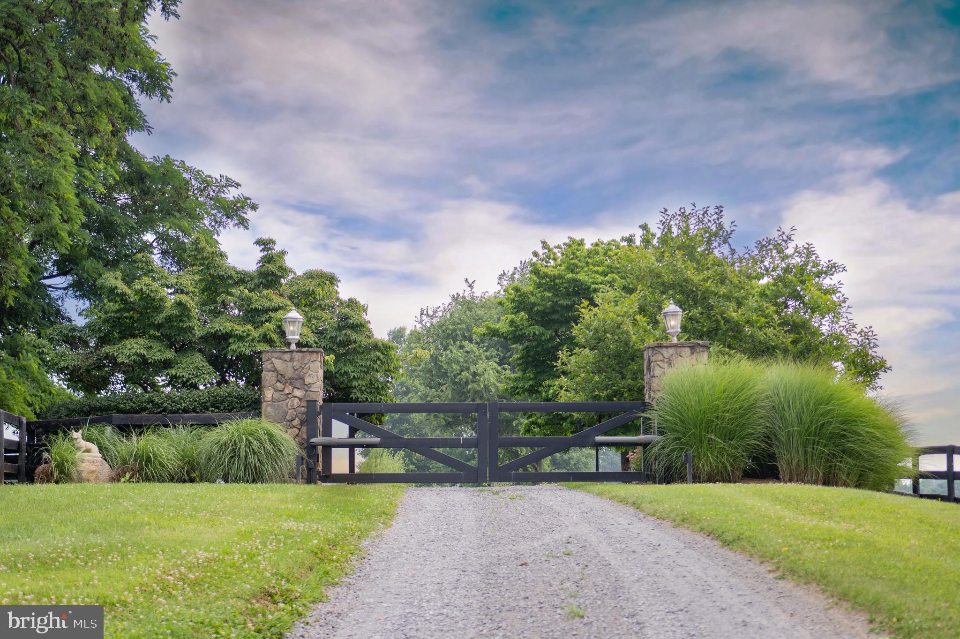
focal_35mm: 60
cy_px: 320
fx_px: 1599
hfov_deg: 33.4
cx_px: 480
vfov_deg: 22.6
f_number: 2.8
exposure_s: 1/400
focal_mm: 40
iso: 100
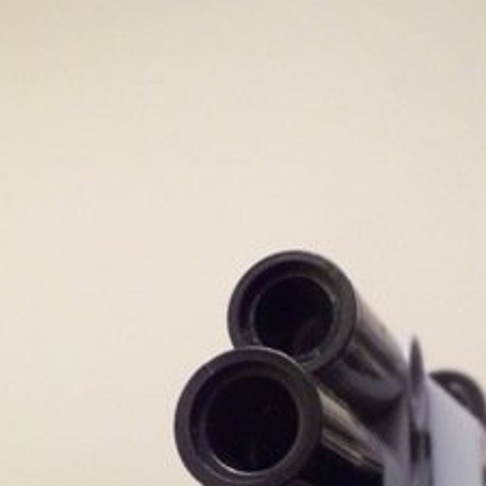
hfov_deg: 23.2
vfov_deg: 23.2
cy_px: 415
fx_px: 1160
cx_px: 406
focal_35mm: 73
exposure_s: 1/30
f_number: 3.4
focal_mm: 5.2
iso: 200
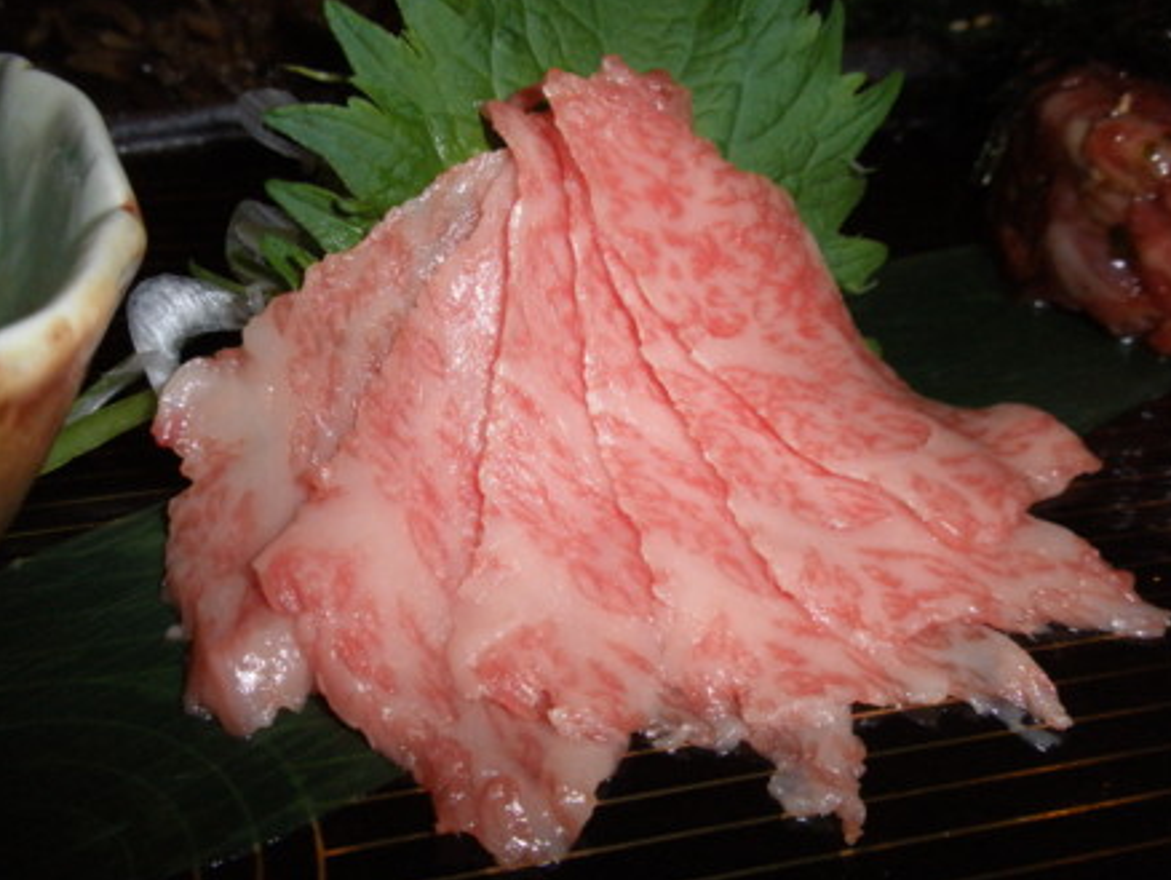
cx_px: 588
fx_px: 1286
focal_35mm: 38
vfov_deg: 37.8
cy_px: 439
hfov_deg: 49.0
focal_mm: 6.6
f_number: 10
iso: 200
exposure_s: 1/30
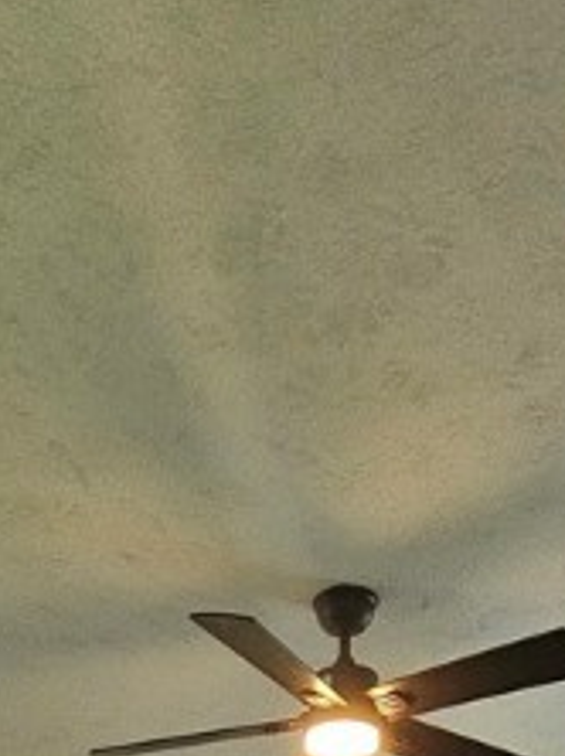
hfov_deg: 31.8
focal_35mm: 45
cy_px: 1223
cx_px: 180
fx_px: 981
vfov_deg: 25.8
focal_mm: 2.2
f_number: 2.2
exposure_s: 1/60
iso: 400
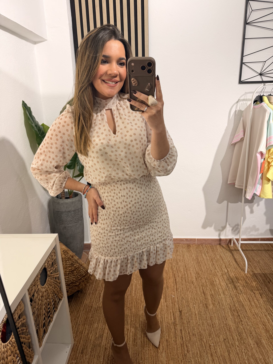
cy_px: 182
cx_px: 136
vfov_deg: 71.6
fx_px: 252
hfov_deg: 56.8
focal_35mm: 24
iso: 50
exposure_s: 1/100
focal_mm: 6.76
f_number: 1.78
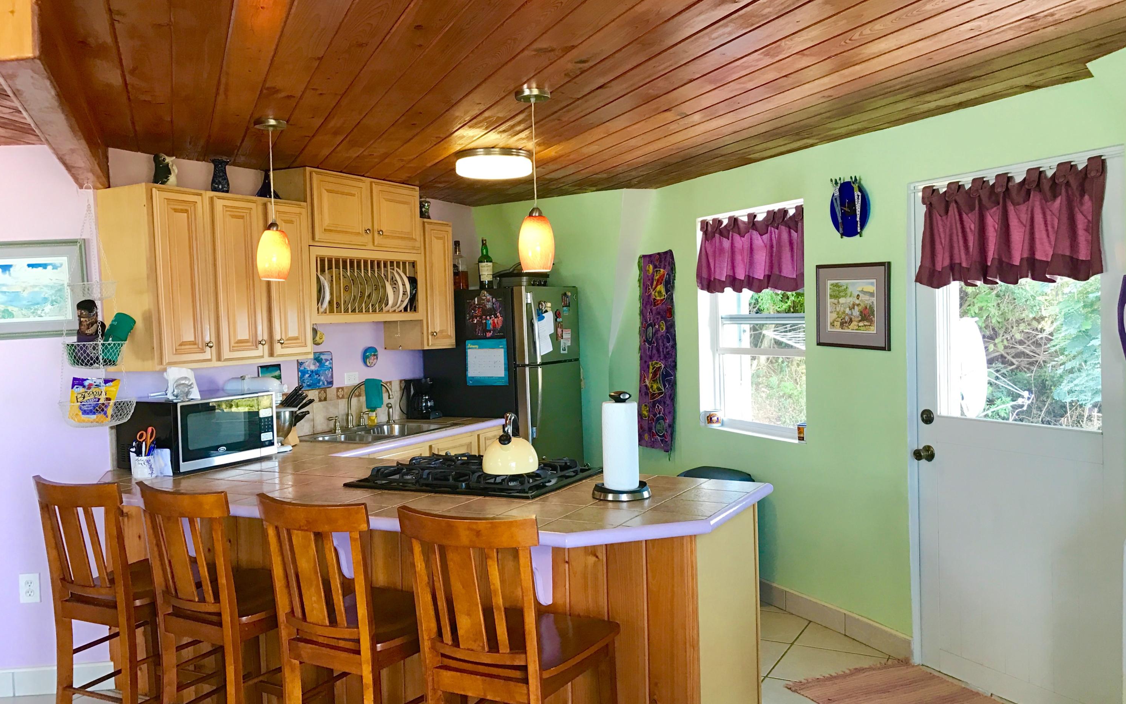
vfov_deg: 41.8
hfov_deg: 62.9
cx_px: 568
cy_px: 354
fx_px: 921
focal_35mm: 30
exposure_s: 1/24
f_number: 1.8
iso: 40
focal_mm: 3.99
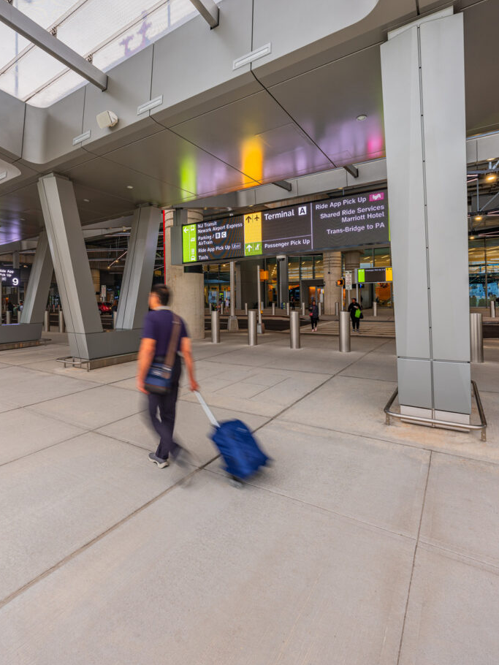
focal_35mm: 18
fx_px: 346
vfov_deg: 87.4
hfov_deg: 71.4
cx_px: 223
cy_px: 297
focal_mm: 20
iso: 100
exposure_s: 1/9
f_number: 8
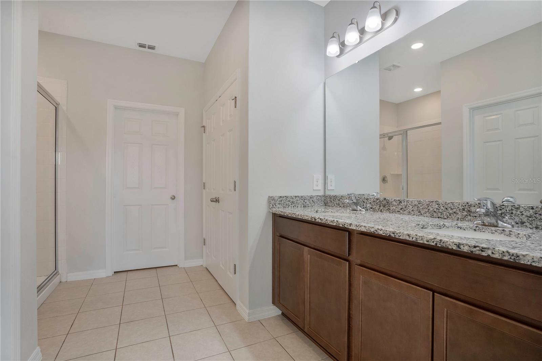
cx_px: 271
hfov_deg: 96.7
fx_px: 241
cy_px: 180
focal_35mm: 16
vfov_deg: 73.7
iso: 320
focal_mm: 16
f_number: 9
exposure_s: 1/30
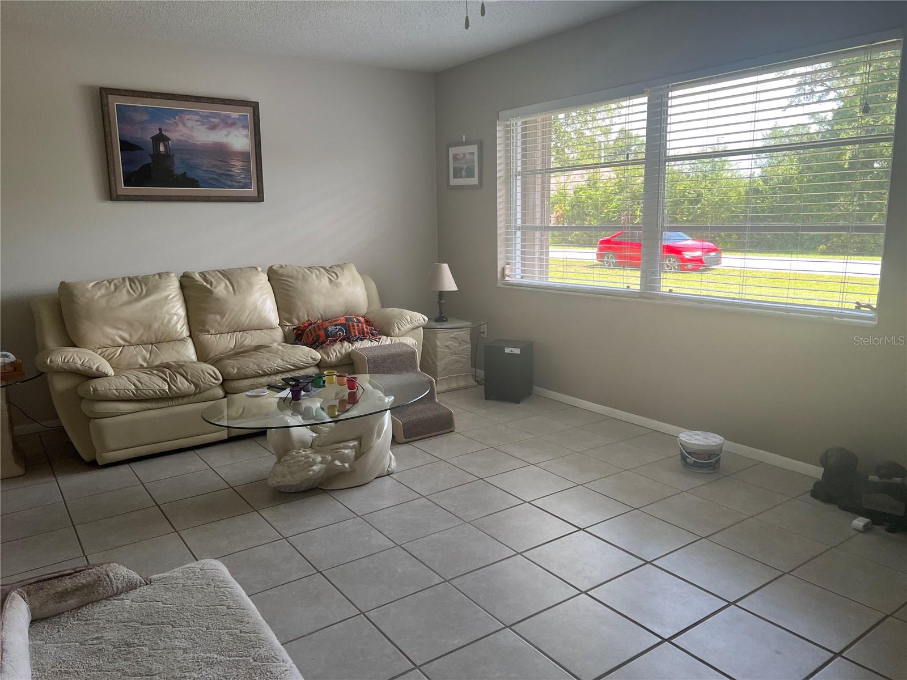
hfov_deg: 67.3
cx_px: 454
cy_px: 340
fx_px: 681
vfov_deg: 53.1
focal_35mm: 26
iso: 64
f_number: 1.5
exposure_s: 1/121
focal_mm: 5.7
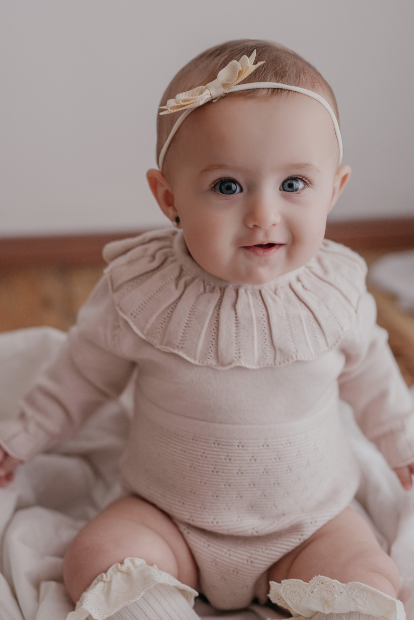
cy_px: 310
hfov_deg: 27.0
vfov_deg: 39.6
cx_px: 207
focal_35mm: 50
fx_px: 862
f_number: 2.8
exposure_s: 1/125
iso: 500
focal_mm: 50
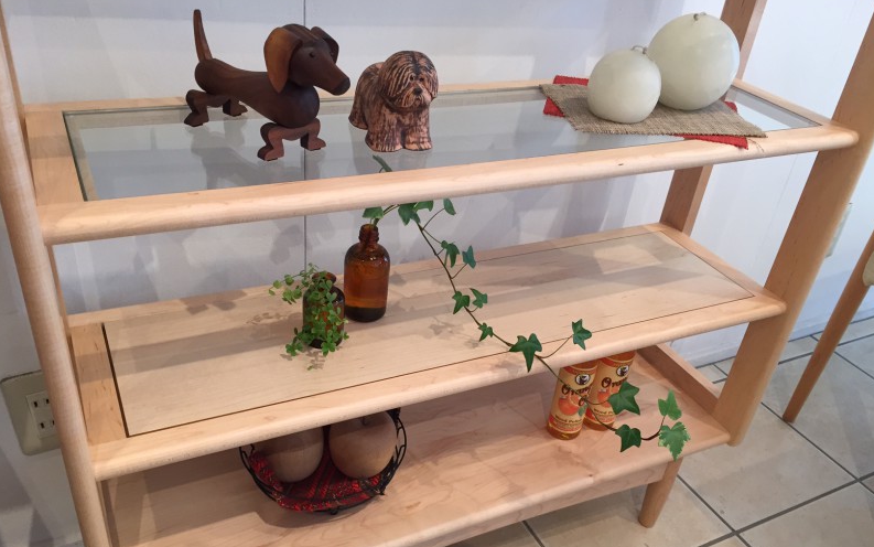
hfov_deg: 61.2
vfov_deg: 40.5
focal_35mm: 31
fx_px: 739
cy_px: 321
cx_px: 436
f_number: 2.2
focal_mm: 4.15
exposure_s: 1/33
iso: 50
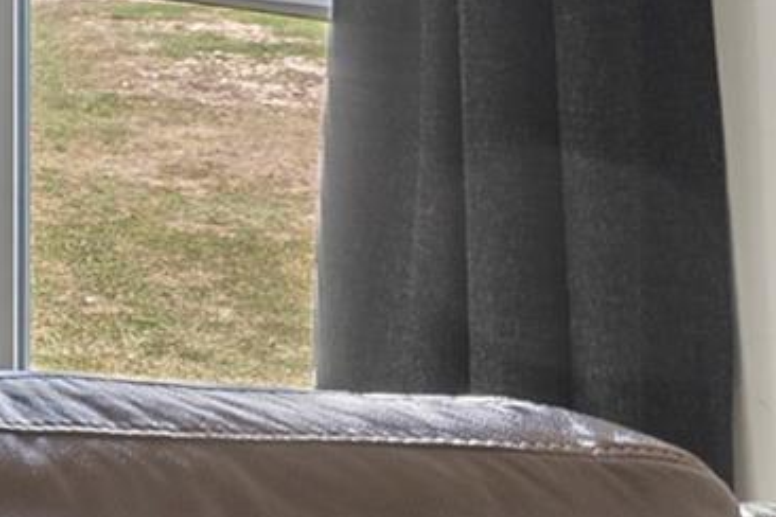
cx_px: -1310
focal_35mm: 84
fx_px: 1811
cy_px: -158
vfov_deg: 15.5
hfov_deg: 13.2
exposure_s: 2
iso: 100
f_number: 10
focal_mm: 10
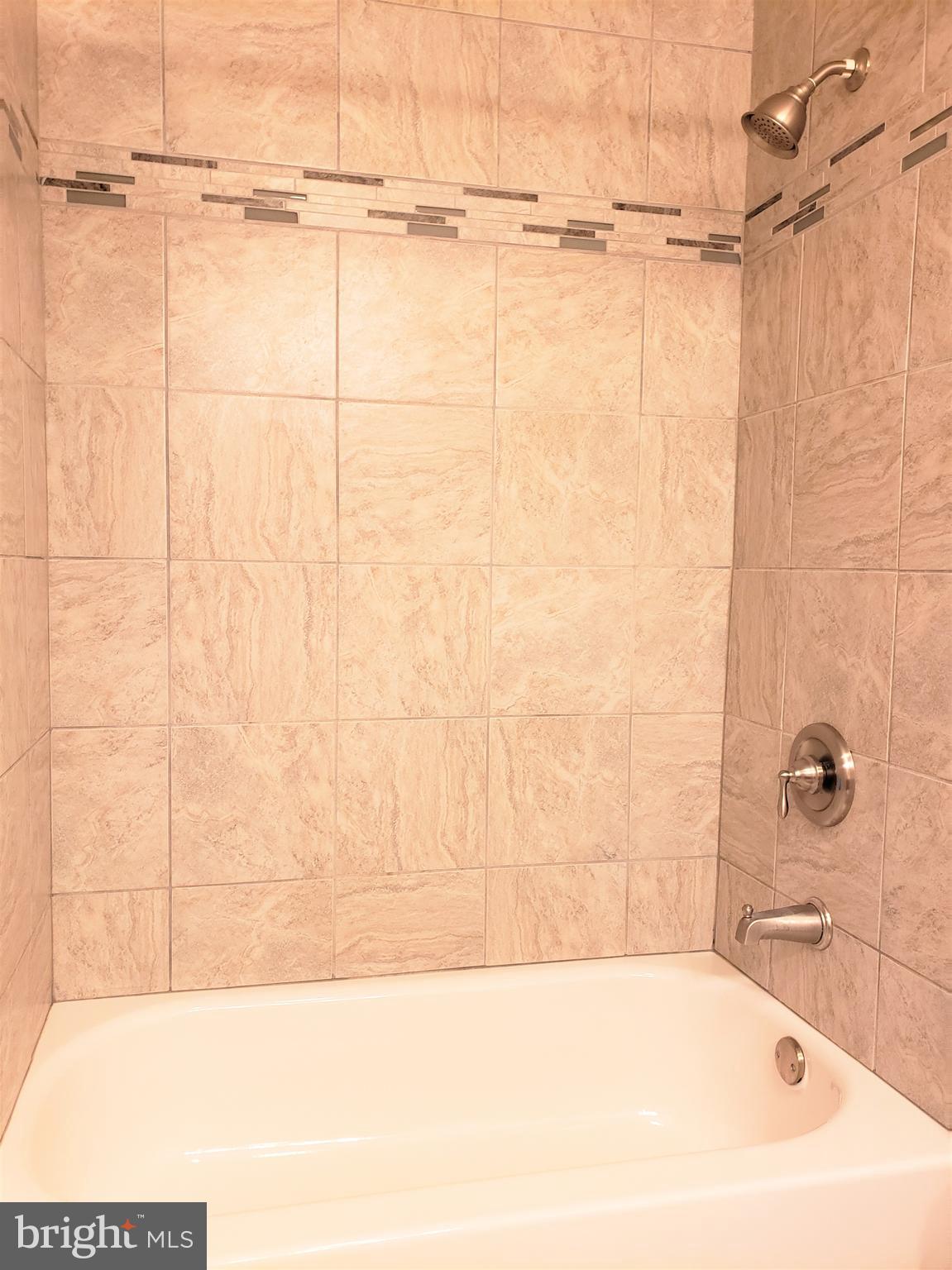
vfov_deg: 67.3
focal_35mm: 26
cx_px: 476
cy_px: 635
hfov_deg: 53.0
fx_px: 954
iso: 250
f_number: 2.4
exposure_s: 1/20
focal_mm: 4.3
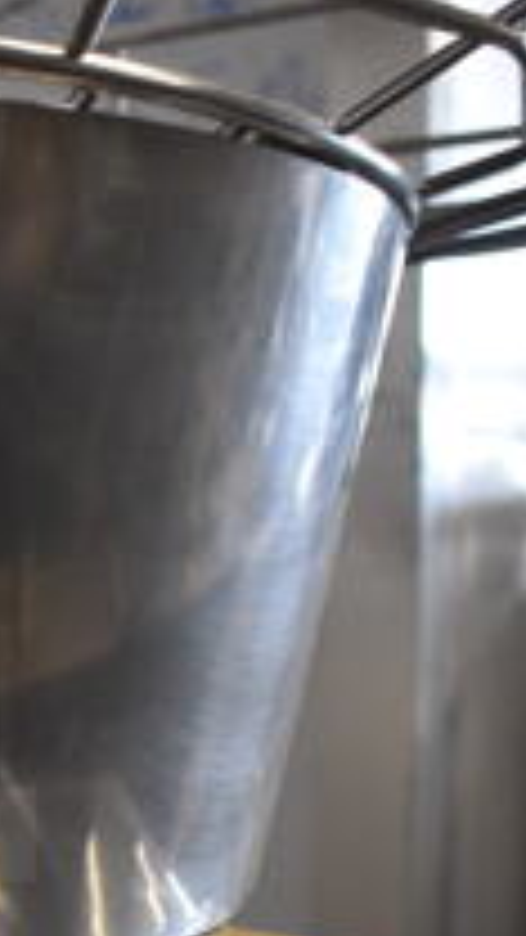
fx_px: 2058
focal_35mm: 83
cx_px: -463
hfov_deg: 13.0
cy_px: 644
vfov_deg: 25.4
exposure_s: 1/125
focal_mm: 18
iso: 1250
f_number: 3.5
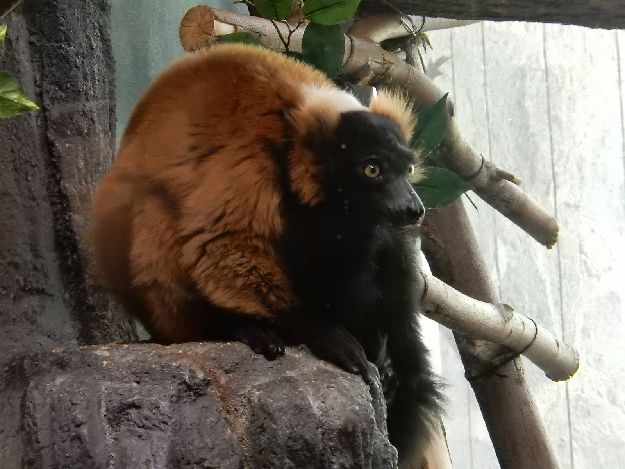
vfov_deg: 10.1
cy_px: 234
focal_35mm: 147
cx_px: 312
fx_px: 2654
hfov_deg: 13.4
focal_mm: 26.4
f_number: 5.6
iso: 1600
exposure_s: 1/25
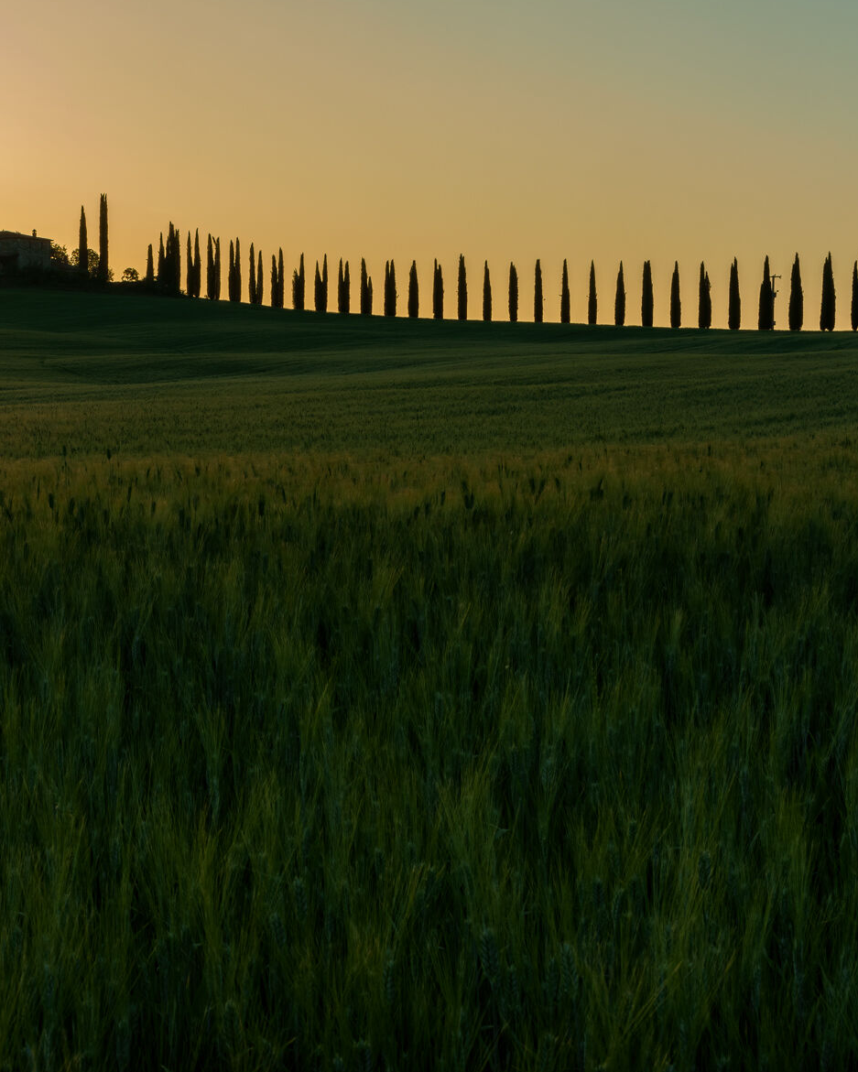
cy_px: 544
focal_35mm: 75
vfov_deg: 25.4
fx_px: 2380
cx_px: 131
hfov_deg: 20.1
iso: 50
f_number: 20
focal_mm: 39
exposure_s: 1/2.5
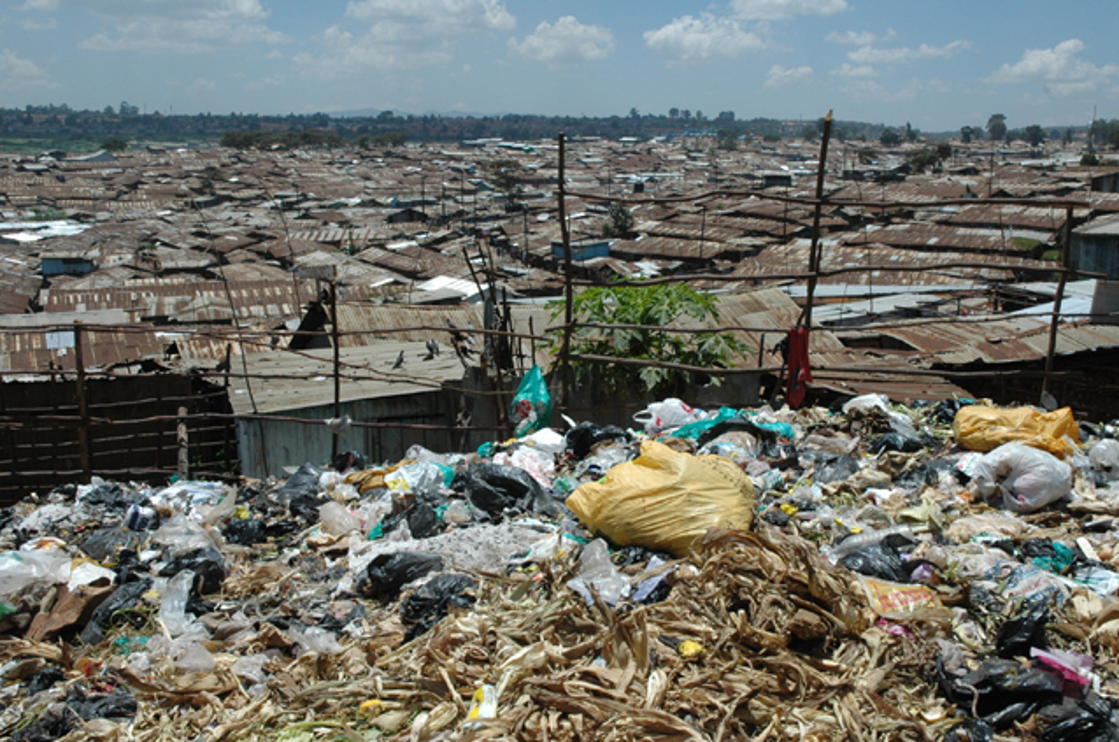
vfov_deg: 35.4
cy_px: 371
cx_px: 560
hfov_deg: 51.4
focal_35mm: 38
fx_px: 1164
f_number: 11
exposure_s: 1/500
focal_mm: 25
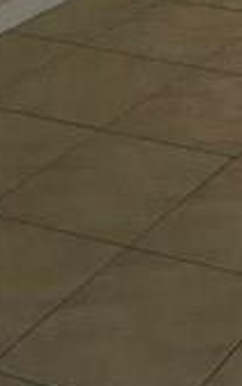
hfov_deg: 10.3
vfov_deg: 16.3
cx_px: 537
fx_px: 1192
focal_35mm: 113
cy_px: -248
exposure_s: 1/15
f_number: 1.8
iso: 40
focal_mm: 3.99
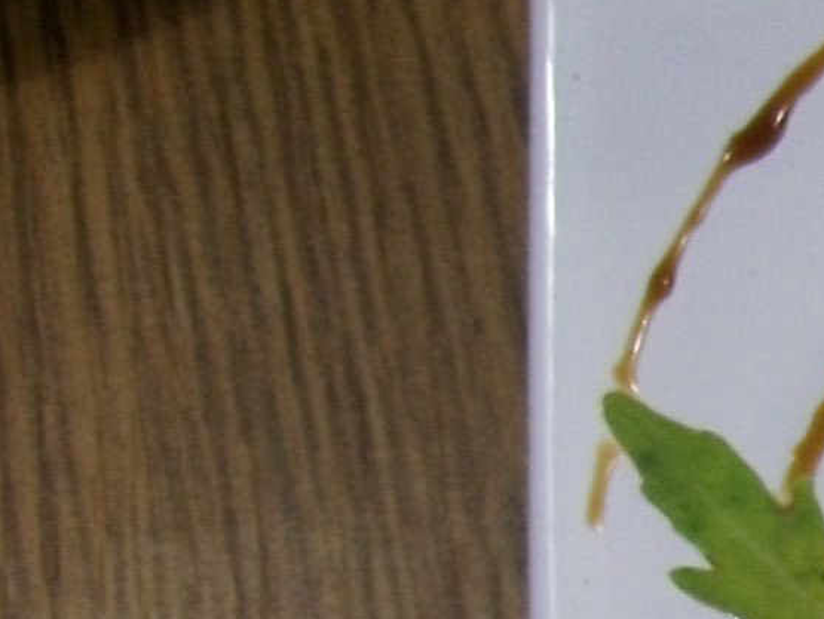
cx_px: 1602
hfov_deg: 10.8
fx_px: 4002
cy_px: 784
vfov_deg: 8.7
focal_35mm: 168
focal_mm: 6
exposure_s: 1/30
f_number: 2.7
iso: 80
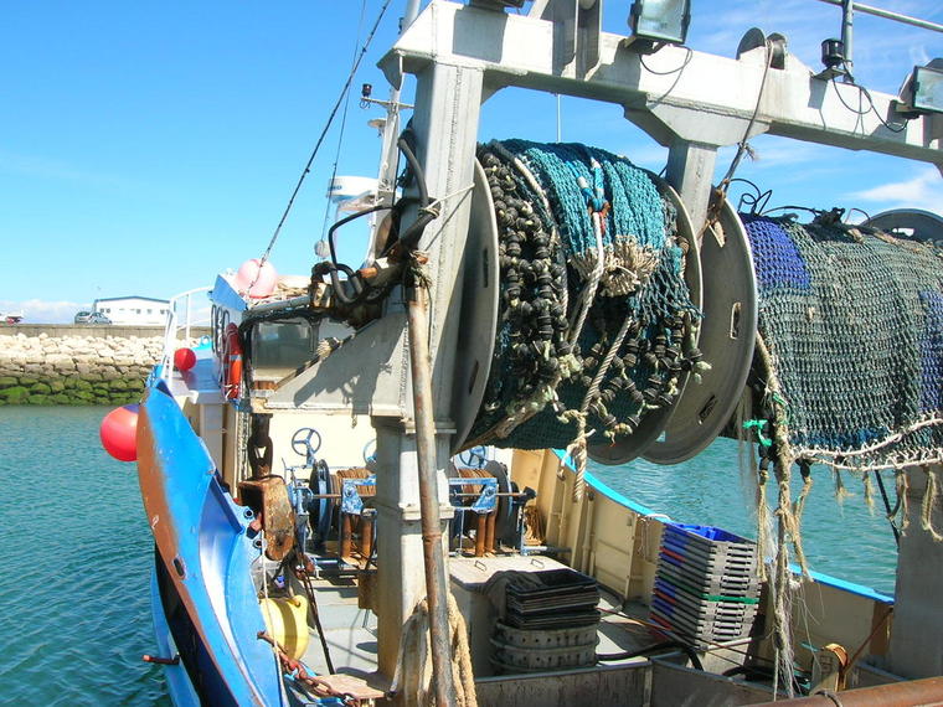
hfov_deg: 54.0
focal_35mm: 34
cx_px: 472
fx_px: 926
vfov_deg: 41.8
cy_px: 354
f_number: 4.9
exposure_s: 1/300
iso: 50
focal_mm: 5.7
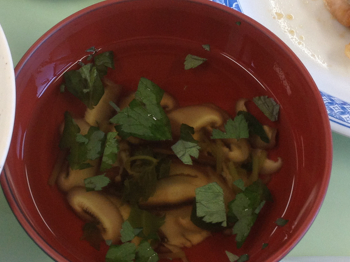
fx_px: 930
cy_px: 70
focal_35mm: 92
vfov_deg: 16.0
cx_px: 90
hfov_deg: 21.1
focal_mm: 4.28
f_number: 2.4
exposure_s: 1/60
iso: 80
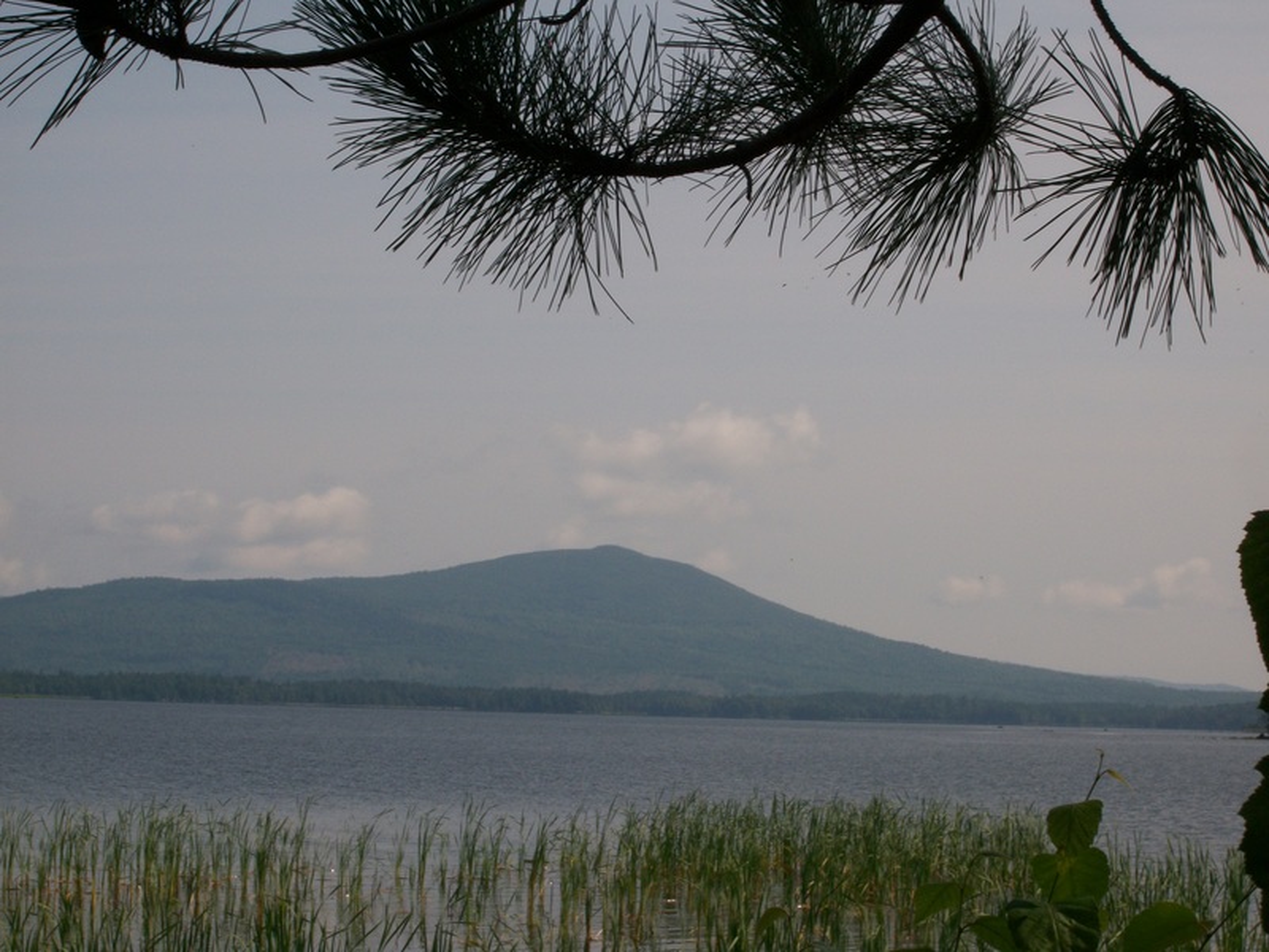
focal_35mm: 105
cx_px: 634
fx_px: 3849
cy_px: 476
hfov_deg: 18.7
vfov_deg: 14.1
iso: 80
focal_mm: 18.8
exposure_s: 1/320
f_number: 10.3
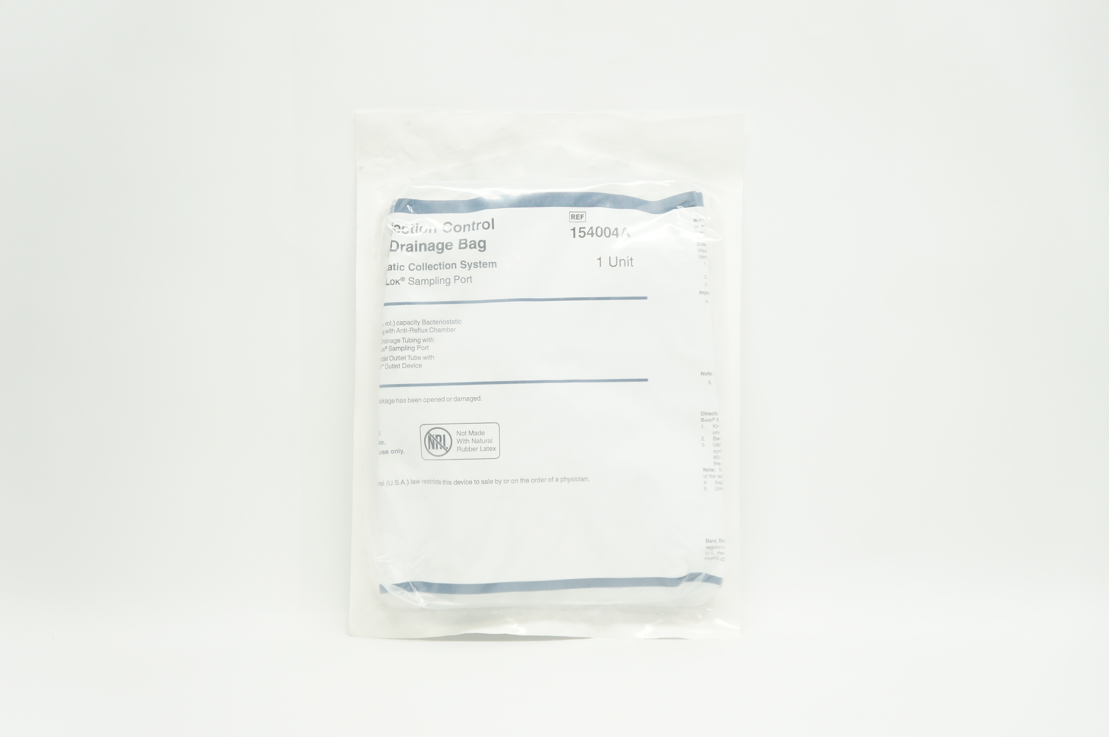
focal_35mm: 52
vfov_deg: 25.7
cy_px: 368
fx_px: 1616
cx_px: 554
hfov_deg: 37.9
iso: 400
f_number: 4.5
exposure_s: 1/100
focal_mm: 35
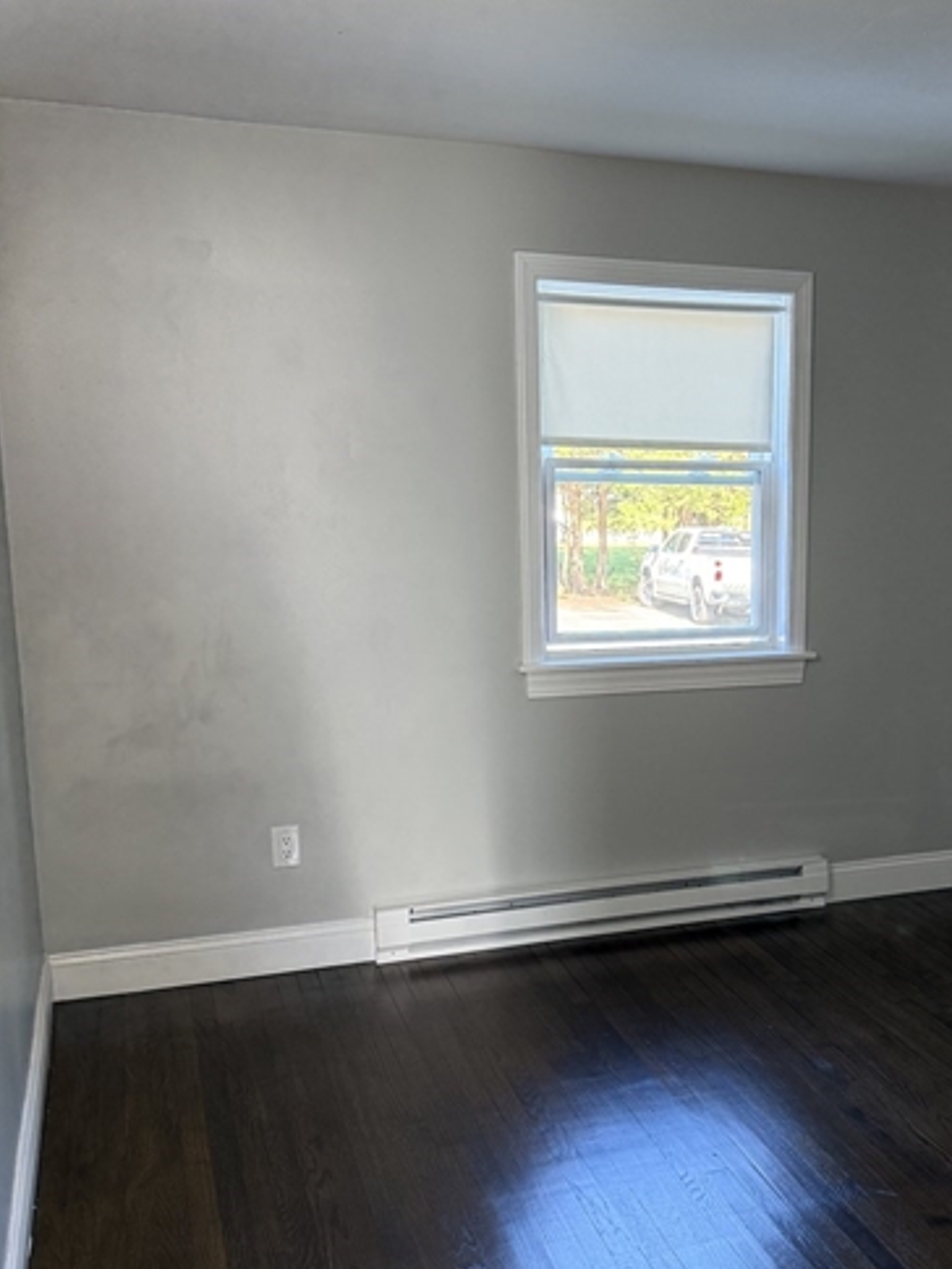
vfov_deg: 48.8
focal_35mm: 38
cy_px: 730
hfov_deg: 36.6
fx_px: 1393
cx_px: 743
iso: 250
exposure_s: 1/60
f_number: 1.78
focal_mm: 6.76
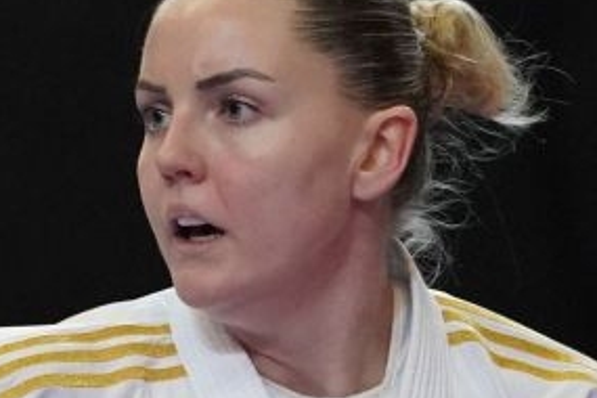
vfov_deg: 1.1
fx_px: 20960
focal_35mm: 1264
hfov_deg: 1.6
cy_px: 725
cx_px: -350
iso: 5000
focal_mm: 200
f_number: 2.8
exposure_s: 1/1000
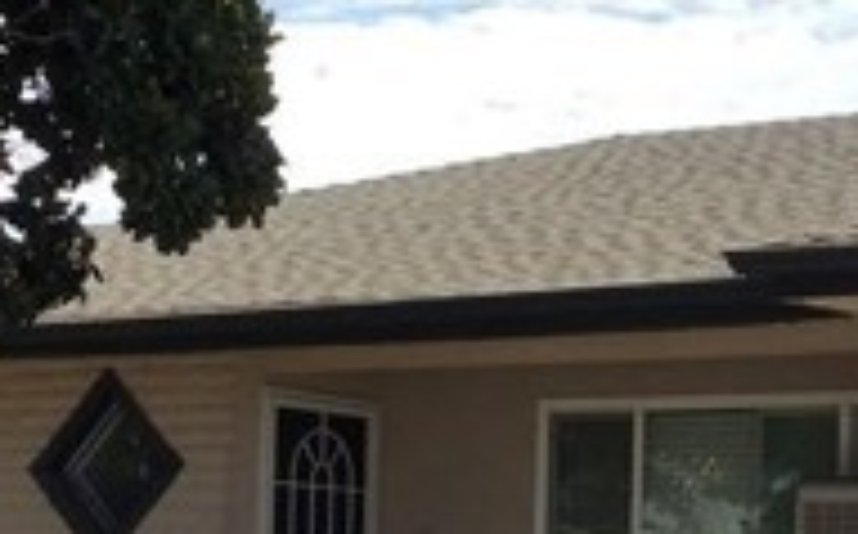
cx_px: 553
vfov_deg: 11.8
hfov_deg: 18.9
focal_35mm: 110
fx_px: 2570
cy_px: 512
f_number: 2.4
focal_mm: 3.3
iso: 25
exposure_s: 1/1164
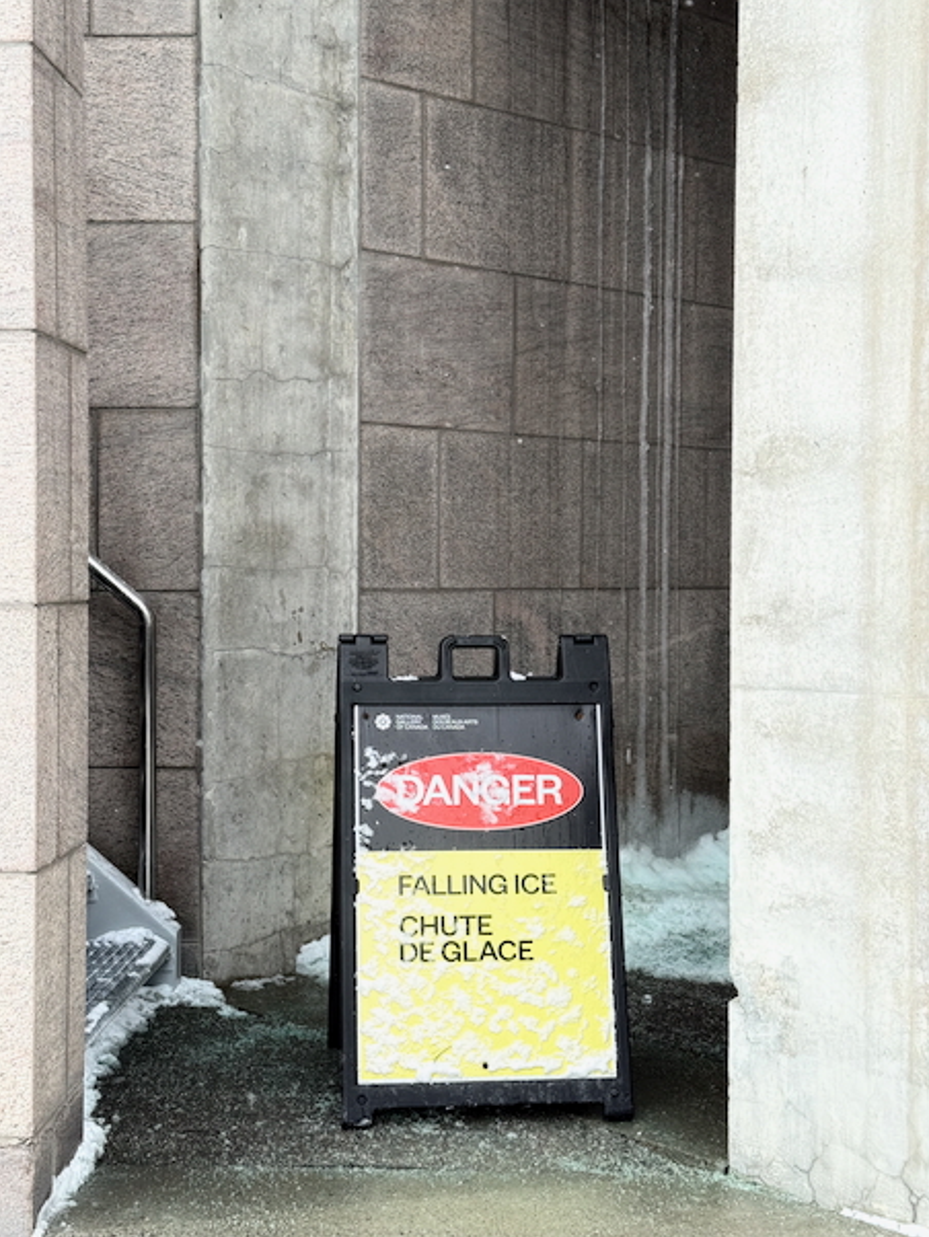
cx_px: 452
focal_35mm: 51
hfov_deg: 28.6
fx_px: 1824
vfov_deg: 37.5
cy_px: 600
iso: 64
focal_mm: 6.76
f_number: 1.78
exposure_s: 1/928
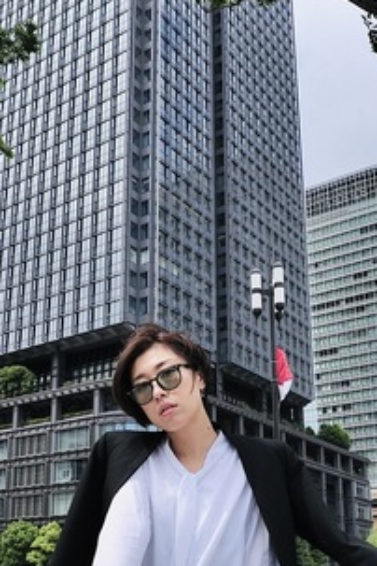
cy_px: 394
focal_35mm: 57
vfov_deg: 34.6
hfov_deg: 23.8
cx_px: 163
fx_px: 895
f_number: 8
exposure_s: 1/180
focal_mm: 16
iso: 200
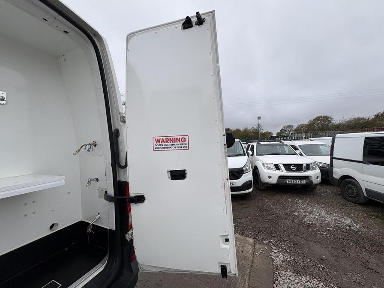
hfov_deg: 102.1
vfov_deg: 85.7
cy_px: 144
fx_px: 155
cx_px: 192
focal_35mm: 14
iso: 40
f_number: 2.2
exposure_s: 1/435
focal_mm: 2.22
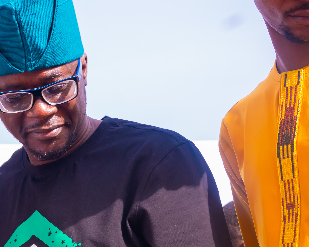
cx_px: -10
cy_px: 104
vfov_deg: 14.5
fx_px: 969
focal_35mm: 106
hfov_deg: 17.6
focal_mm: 35
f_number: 6.3
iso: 200
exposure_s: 1/250
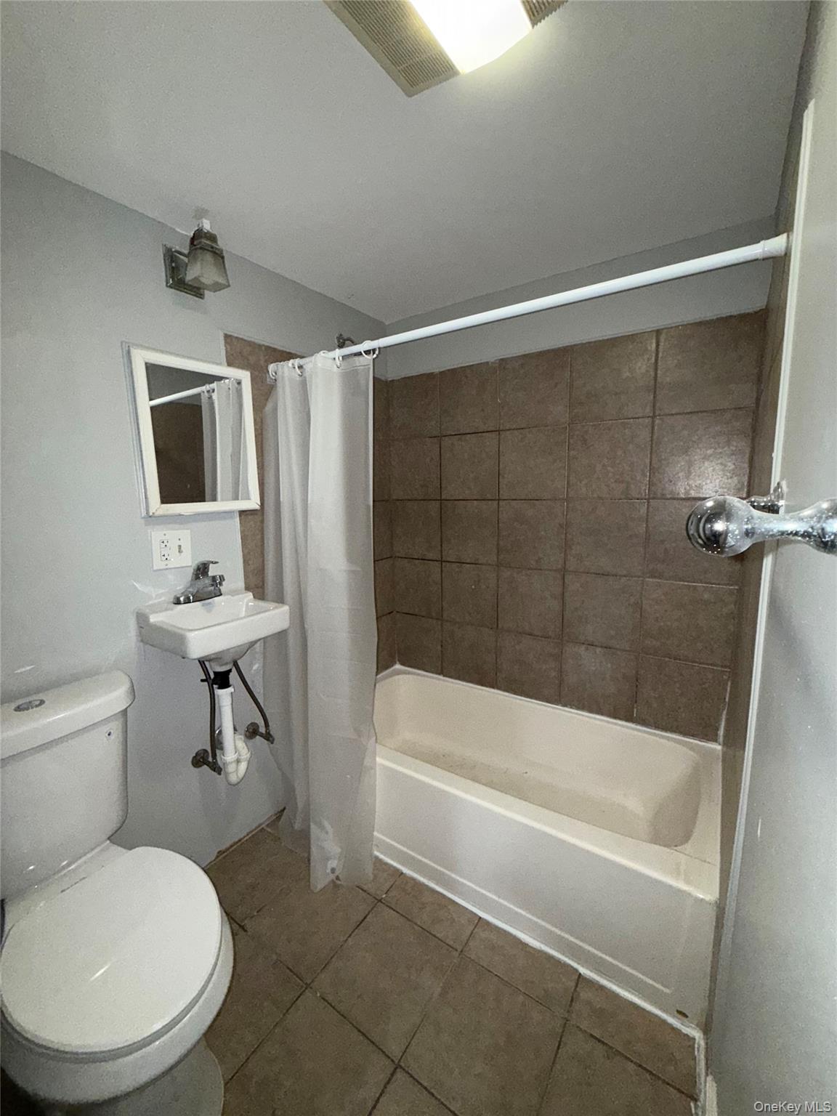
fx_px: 451
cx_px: 418
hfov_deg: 85.7
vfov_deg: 102.1
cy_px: 558
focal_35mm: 14
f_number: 2.2
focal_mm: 2.22
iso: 250
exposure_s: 1/60
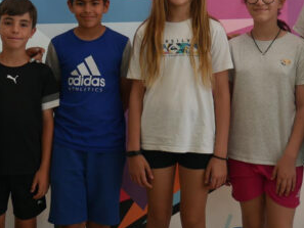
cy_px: 32
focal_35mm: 70
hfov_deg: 27.7
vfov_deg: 20.7
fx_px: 615
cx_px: 135
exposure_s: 1/160
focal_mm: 16
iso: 200
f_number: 3.6
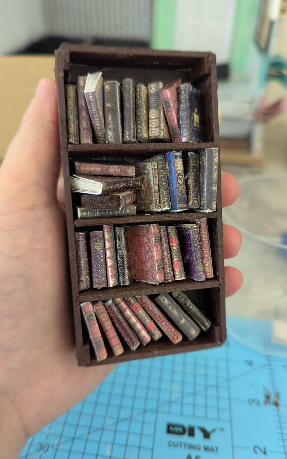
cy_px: 231
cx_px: 163
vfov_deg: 70.4
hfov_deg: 47.5
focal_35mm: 26
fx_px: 325
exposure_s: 1/133
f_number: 1.85
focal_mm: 6.81
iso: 259
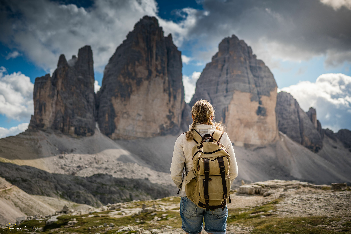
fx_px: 448
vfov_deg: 29.2
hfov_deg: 42.7
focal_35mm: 46
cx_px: 176
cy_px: 117
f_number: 1.8
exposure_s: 1/5000
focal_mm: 31
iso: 100
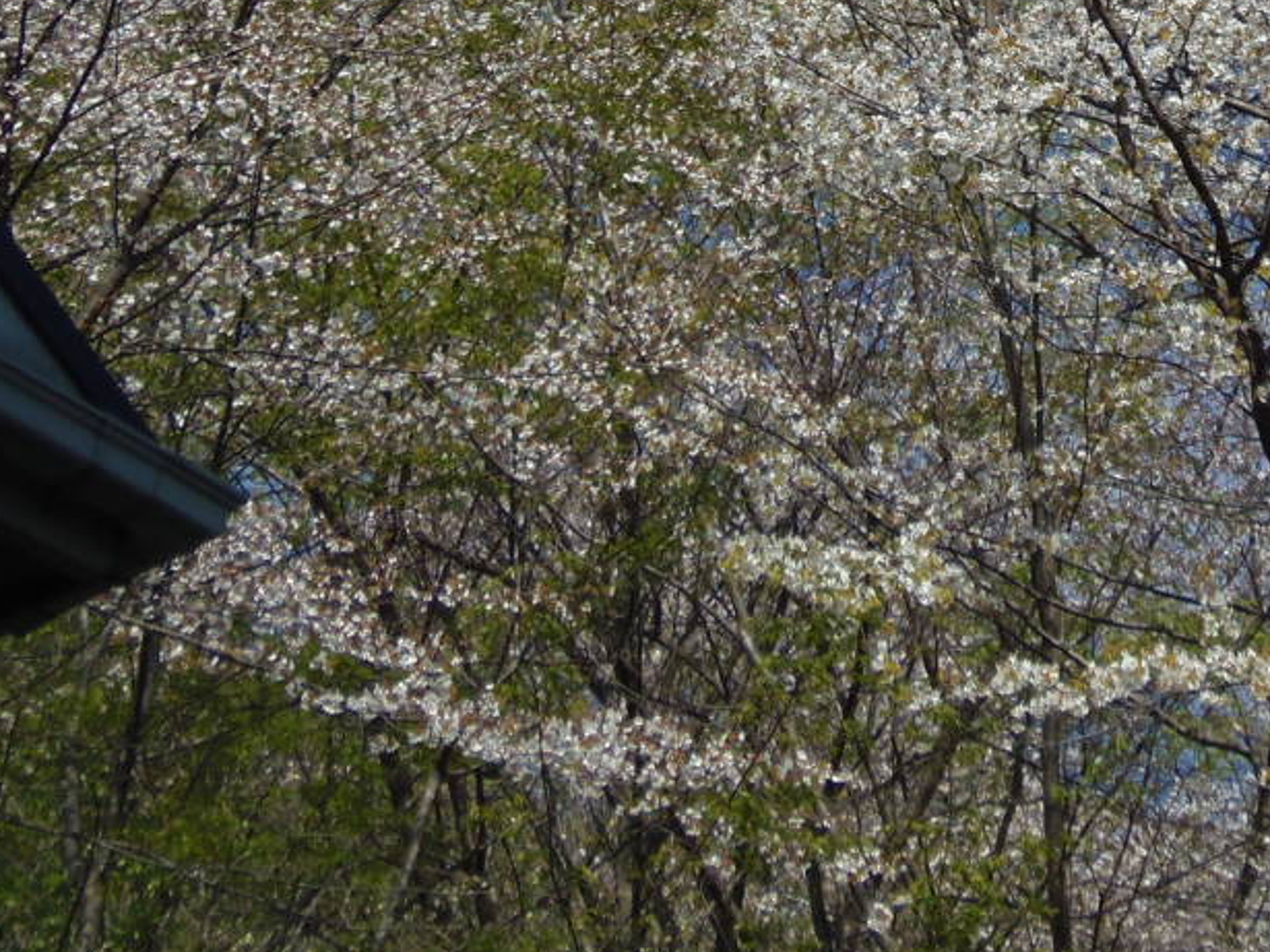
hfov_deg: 11.9
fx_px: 6016
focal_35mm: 164
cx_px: 1243
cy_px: 122
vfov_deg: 9.0
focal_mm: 11.7
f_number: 4
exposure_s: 1/800
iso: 64
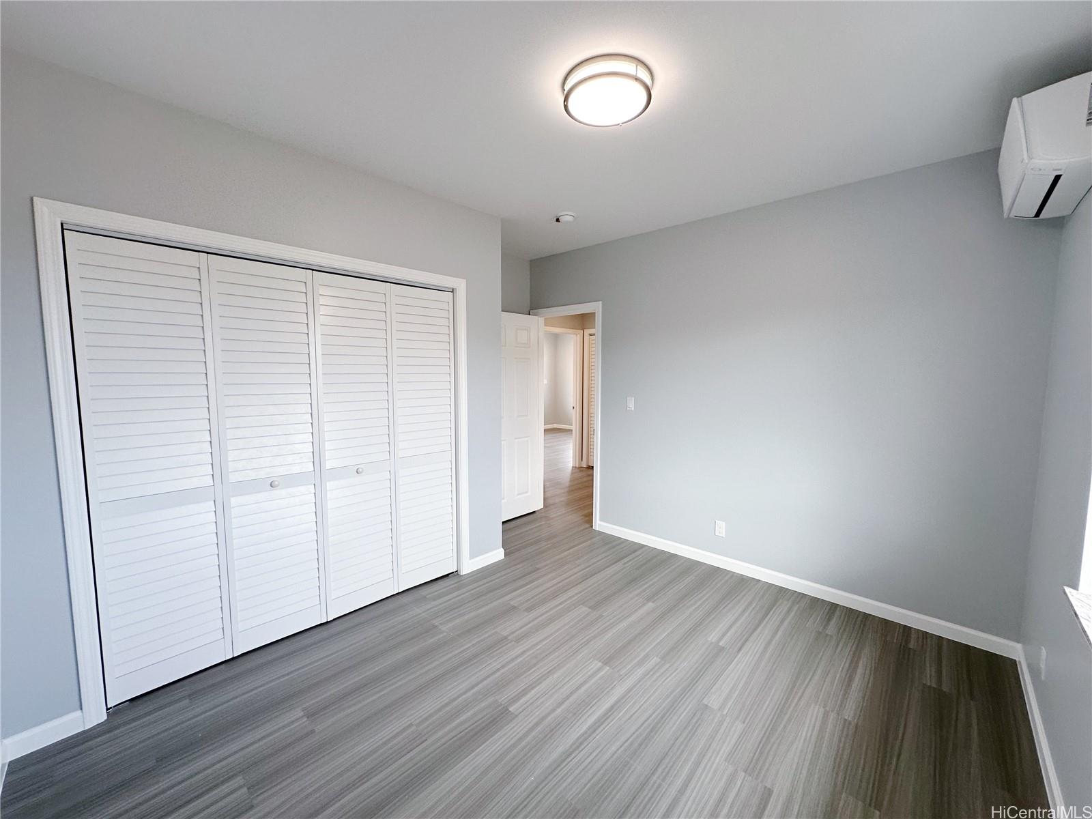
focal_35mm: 14
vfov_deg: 85.7
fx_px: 442
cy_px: 410
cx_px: 546
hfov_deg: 102.1
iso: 80
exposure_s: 1/120
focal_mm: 2.22
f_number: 2.2
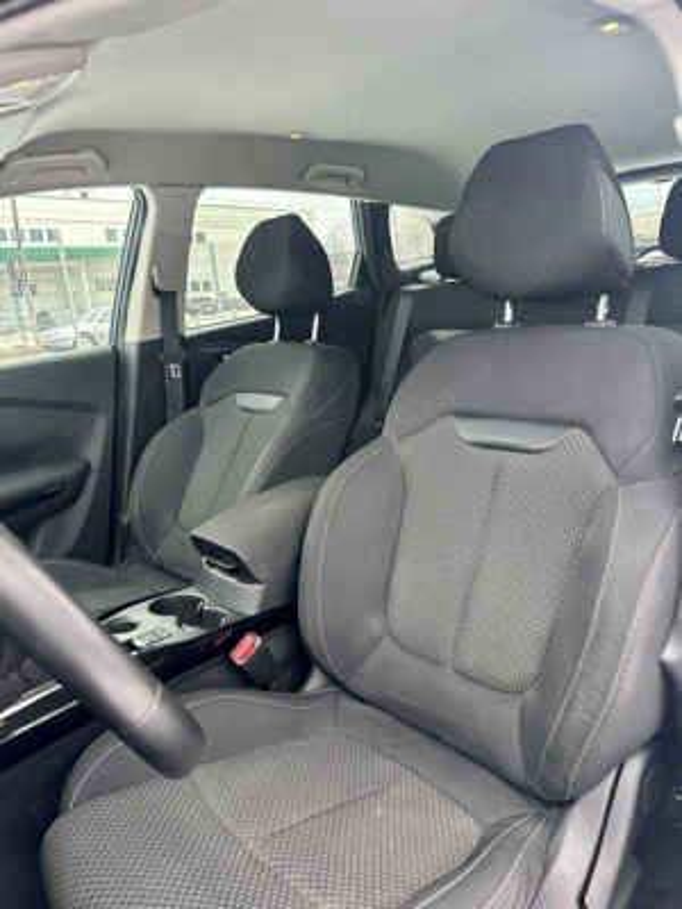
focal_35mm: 24
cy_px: 454
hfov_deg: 56.8
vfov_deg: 71.6
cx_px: 341
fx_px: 630
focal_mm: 6.86
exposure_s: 1/150
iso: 100
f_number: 1.78
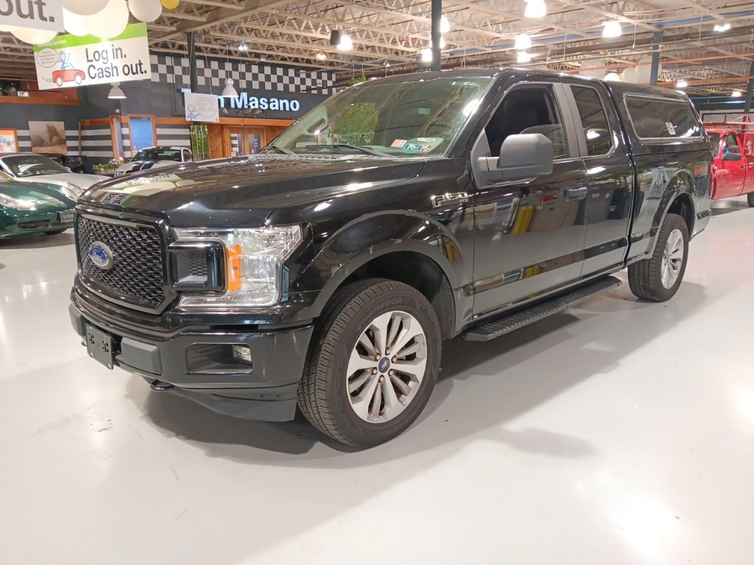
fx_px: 566
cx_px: 377
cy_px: 282
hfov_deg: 67.3
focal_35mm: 26
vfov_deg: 53.1
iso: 803
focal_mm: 3.98
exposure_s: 1/20
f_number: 1.8
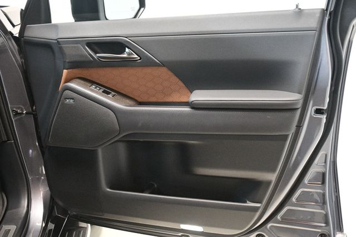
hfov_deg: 49.6
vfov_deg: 34.2
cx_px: 178
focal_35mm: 39
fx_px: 385
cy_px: 118
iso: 5000
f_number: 3.8
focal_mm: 26
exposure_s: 1/60
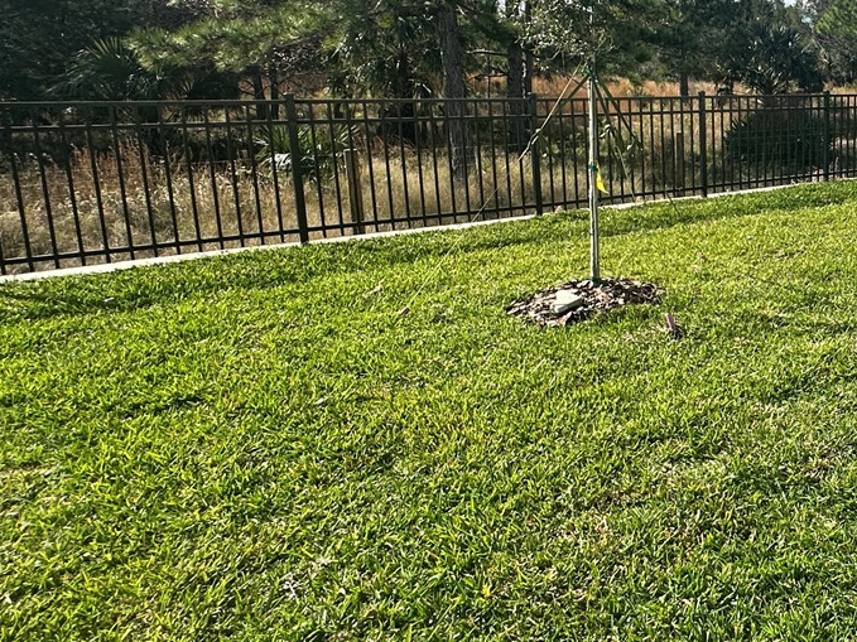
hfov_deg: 44.6
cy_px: 189
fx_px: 817
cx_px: 905
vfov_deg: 42.1
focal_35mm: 33
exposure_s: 1/1416
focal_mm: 2.22
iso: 50
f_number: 2.2
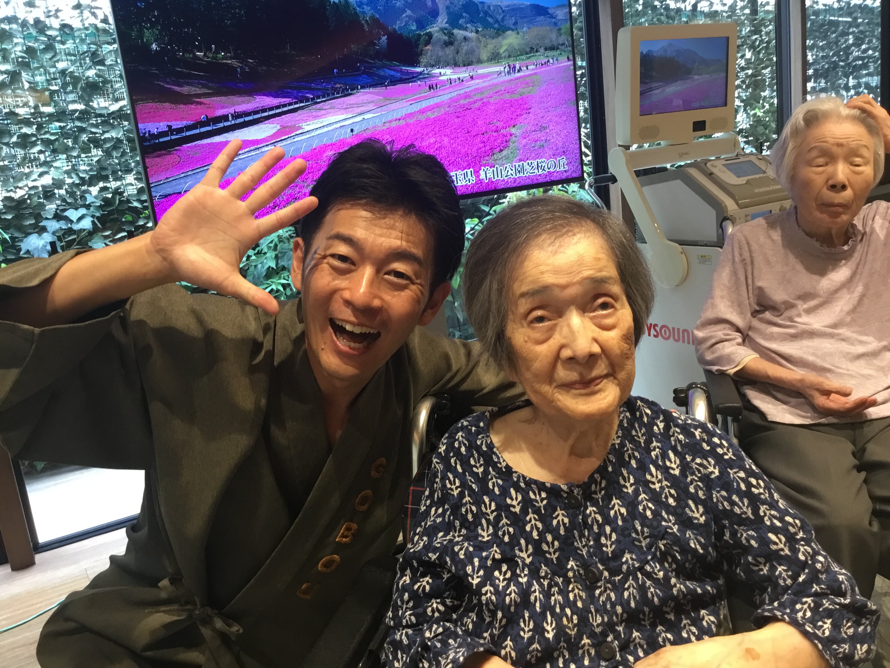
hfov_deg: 58.4
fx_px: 797
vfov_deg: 45.4
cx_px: 445
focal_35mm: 31
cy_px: 334
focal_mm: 3.3
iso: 80
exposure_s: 1/30
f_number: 2.4
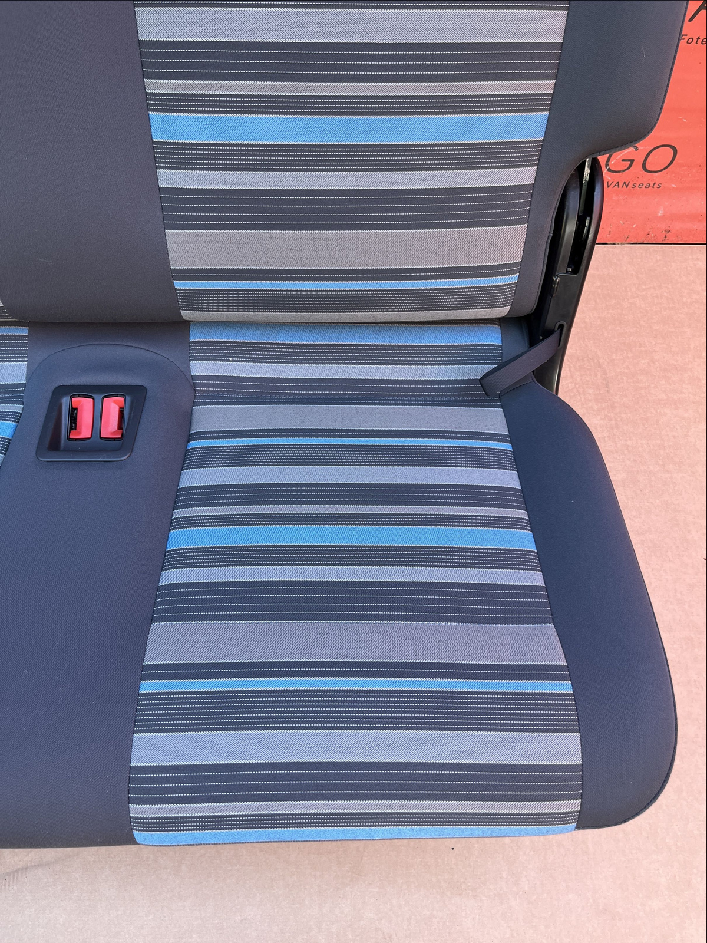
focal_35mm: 26
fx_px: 708
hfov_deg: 53.1
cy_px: 472
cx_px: 354
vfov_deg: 67.3
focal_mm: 5.1
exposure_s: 1/122
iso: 64
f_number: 1.6
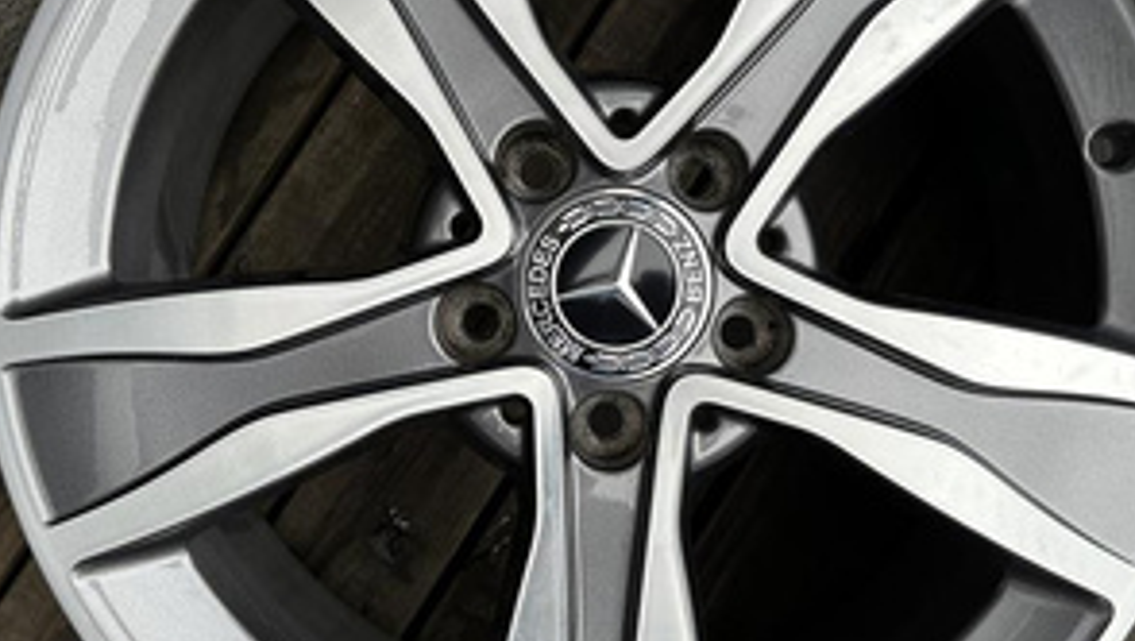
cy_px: 297
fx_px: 1205
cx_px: 622
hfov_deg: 50.4
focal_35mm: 40
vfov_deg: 29.8
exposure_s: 1/355
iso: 80
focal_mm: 6.86
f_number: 1.78
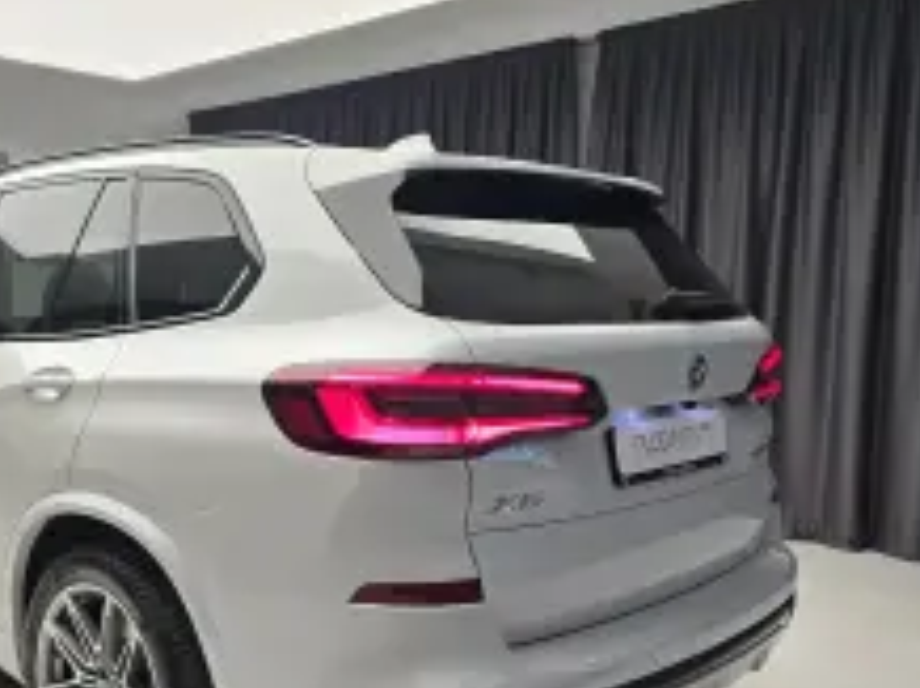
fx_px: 1009
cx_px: 257
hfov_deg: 47.6
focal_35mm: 38
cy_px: 397
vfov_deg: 37.6
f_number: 1.7
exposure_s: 1/180
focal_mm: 6.3
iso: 125
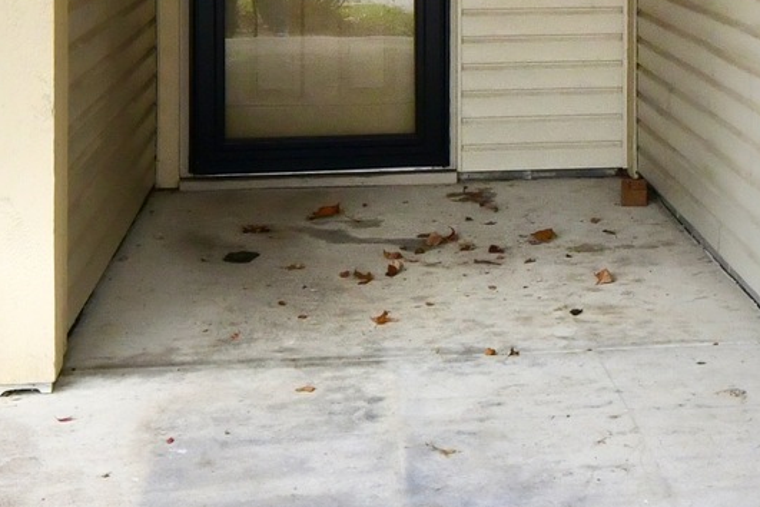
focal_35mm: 81
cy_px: -90
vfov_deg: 16.2
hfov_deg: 24.6
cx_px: 635
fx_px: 1710
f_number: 9
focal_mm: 14
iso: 640
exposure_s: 1/320
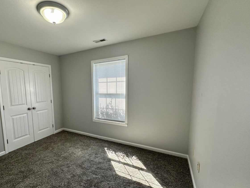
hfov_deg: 89.8
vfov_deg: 74.6
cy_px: 101
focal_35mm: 17
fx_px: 123
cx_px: 99
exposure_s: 1/120
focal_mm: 2.22
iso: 125
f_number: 2.2
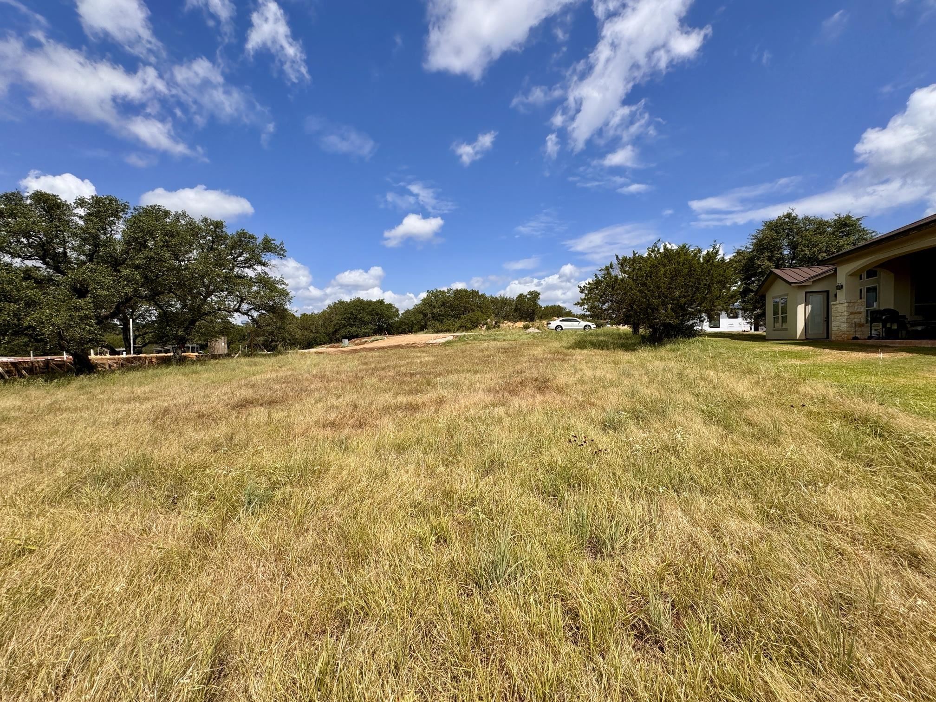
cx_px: 468
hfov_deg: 102.1
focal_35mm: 14
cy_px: 351
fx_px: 379
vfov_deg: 85.7
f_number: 2.2
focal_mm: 2.22
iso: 50
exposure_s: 1/2494
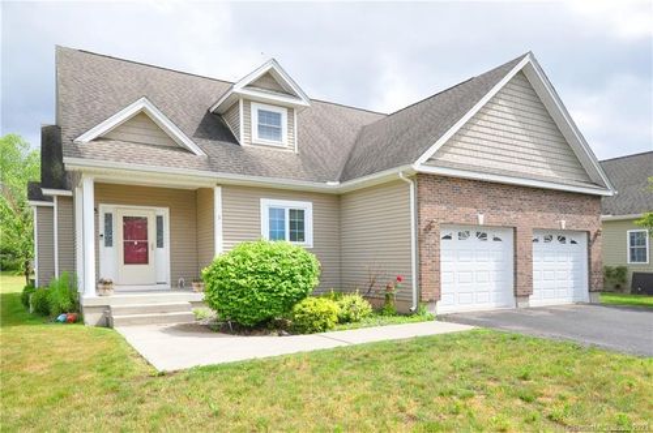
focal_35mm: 21
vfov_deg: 59.4
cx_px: 326
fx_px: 380
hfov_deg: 81.3
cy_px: 216
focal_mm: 14
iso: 800
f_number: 7.1
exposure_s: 1/1250
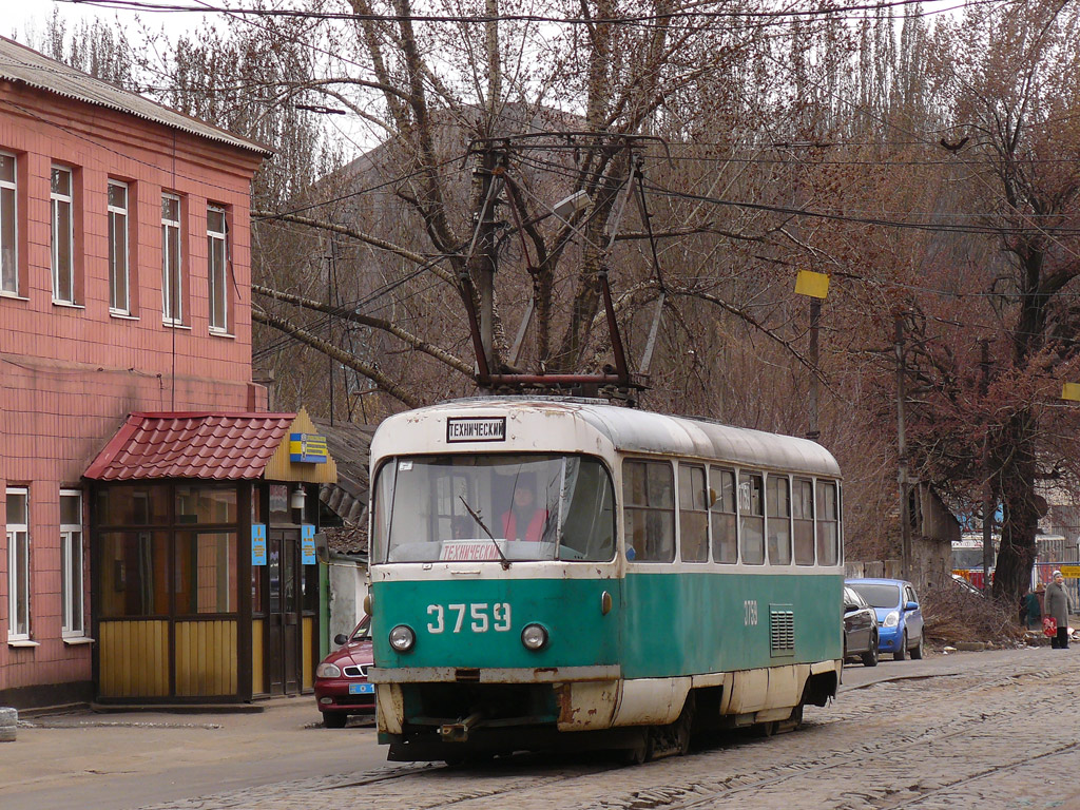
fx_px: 4493
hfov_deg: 13.7
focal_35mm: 144
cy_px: 405
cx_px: 540
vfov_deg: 10.3
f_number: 3.3
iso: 100
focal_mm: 24.1
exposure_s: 1/500
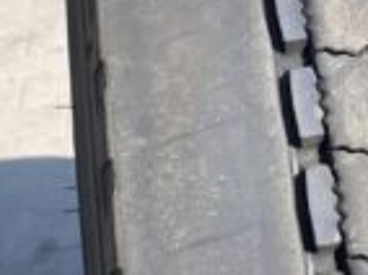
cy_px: 74
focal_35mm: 79
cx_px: 425
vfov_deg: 18.5
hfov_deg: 23.0
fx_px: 838
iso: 32
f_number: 1.8
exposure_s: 1/1362
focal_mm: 4.25
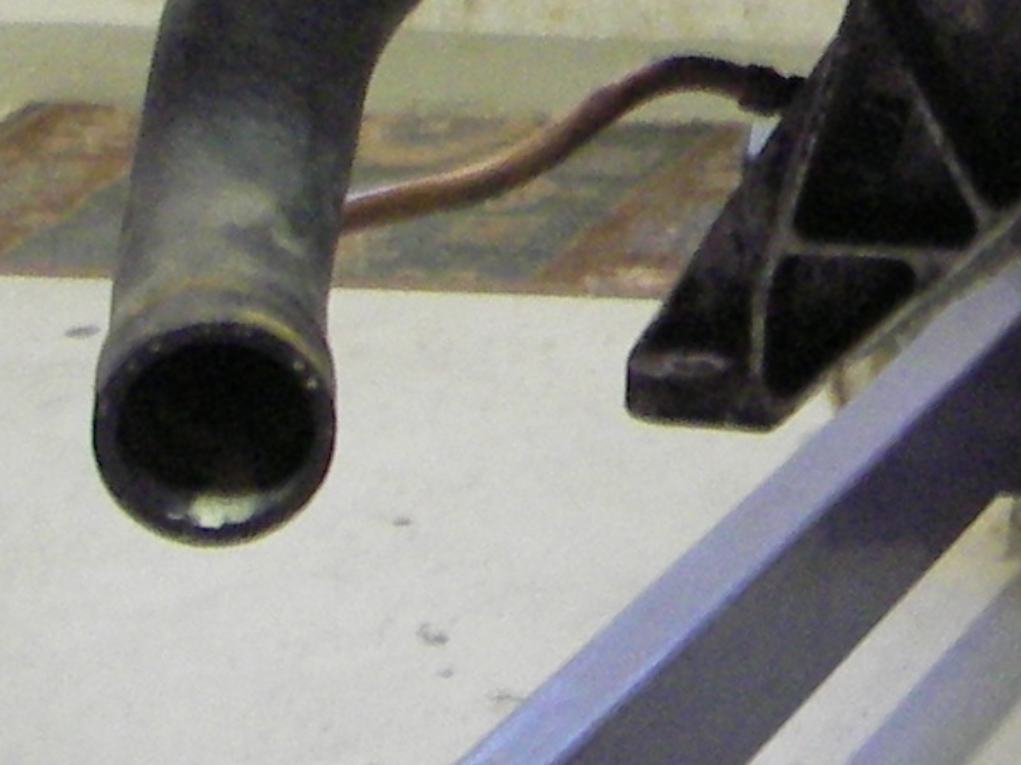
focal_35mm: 165
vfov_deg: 8.7
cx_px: 1701
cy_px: -495
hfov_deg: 11.3
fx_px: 4865
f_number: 3.3
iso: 200
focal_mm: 6.3
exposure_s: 1/4
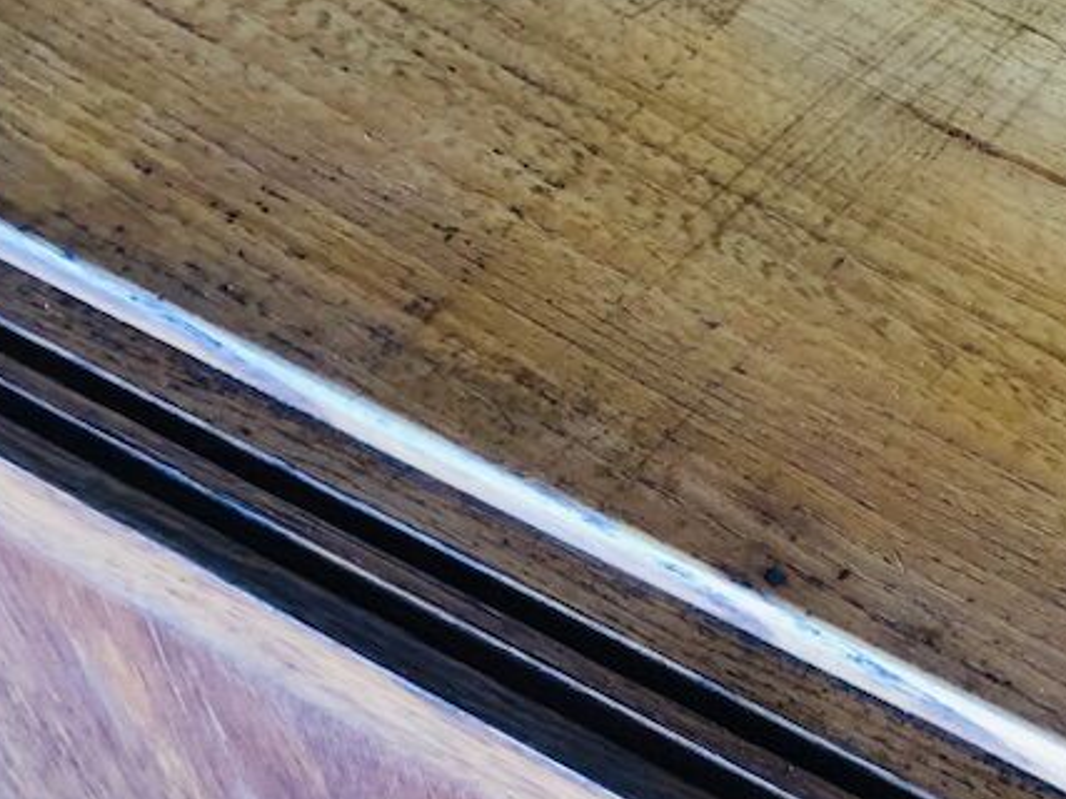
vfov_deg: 17.5
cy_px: 222
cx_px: 1163
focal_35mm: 84
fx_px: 2586
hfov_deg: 22.1
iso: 40
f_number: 1.8
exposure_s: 1/20
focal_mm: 3.99
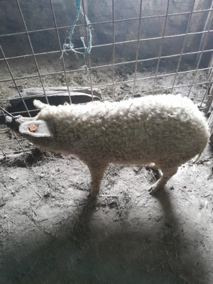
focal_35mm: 26
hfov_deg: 53.1
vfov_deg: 67.3
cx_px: 106
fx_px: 213
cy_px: 142
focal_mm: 3.98
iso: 640
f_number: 1.8
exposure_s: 1/25
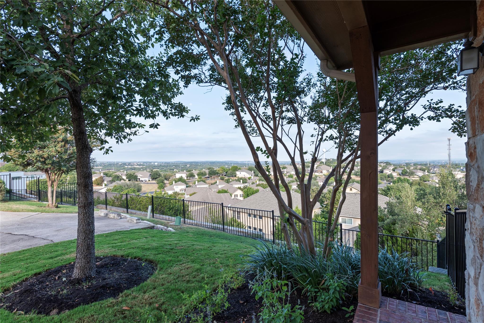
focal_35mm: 18
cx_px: 242
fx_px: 242
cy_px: 162
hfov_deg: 90.0
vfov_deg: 67.4
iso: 400
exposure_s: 1/125
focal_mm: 18
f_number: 8
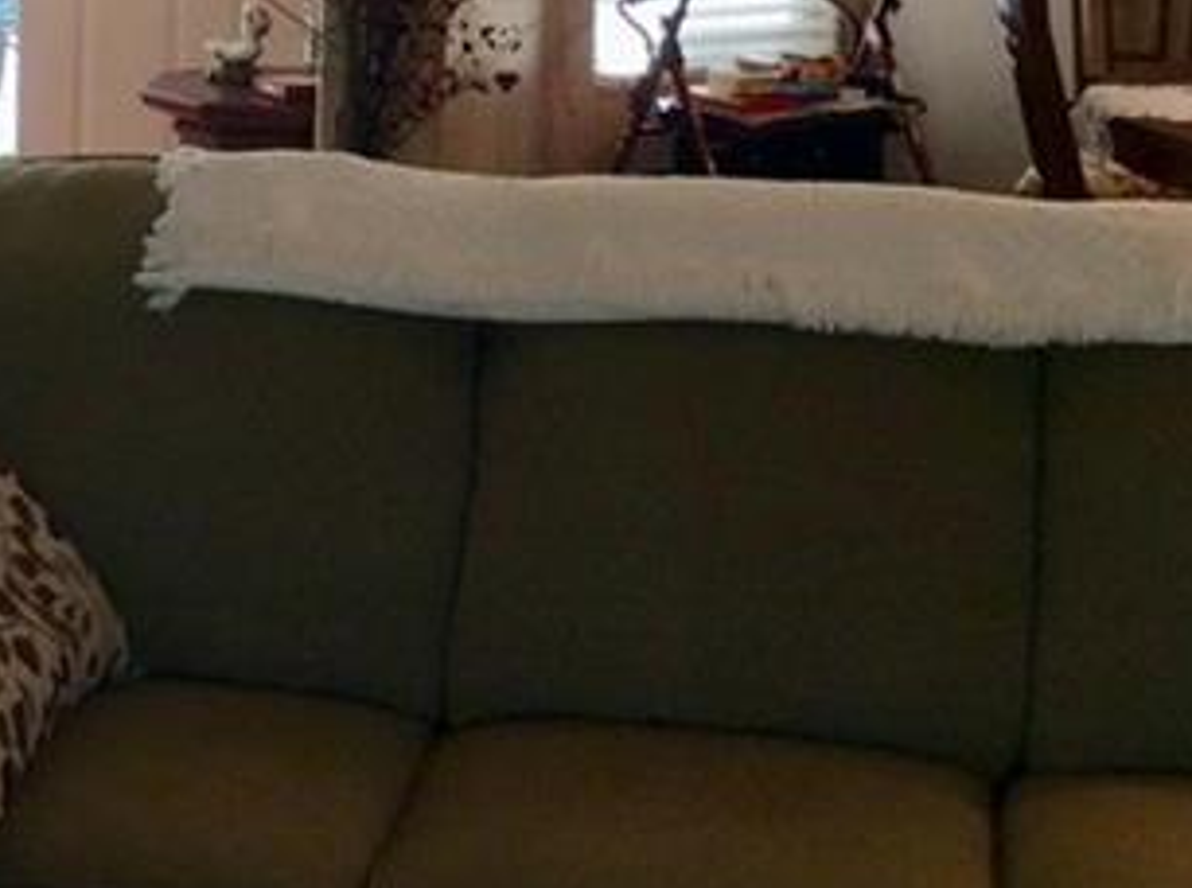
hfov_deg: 18.3
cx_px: 335
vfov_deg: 13.4
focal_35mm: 107
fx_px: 3676
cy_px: -203
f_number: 2.4
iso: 32
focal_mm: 3.3
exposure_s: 1/50
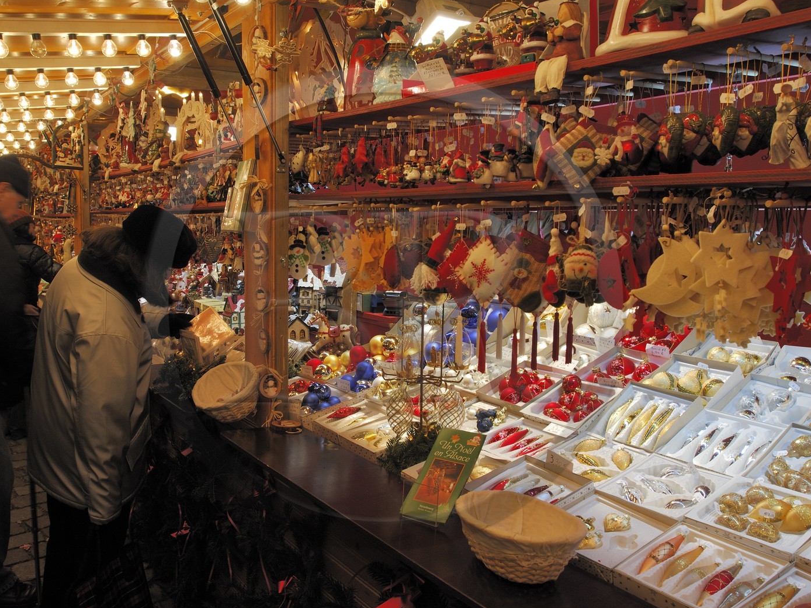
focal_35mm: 32
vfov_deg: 44.7
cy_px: 308
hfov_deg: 57.5
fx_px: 739
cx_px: 383
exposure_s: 1/6
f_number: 8
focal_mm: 19
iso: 100
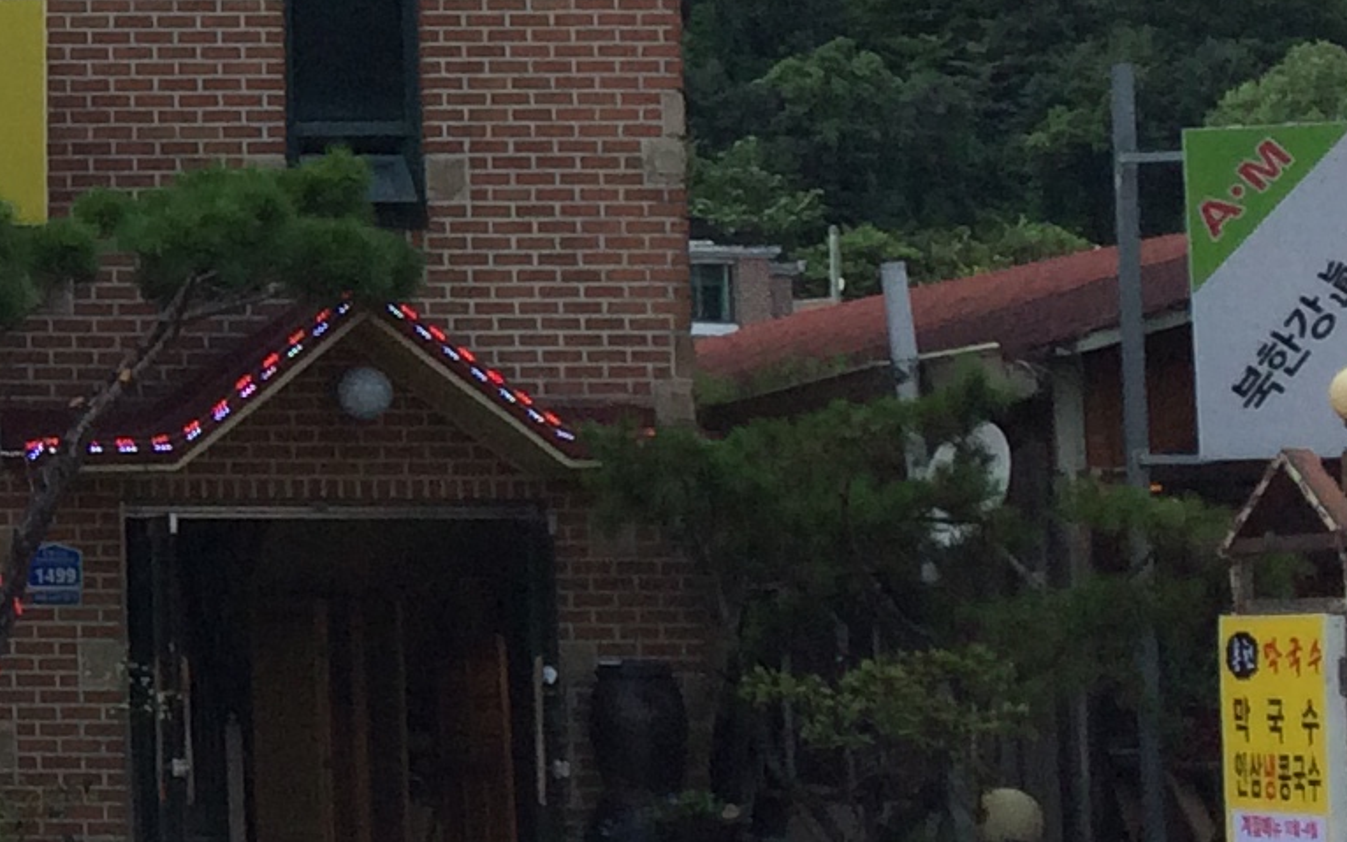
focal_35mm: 131
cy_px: 130
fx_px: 4810
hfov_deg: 14.6
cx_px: -797
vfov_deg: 10.0
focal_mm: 4.15
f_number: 2.2
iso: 32
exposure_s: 1/1709
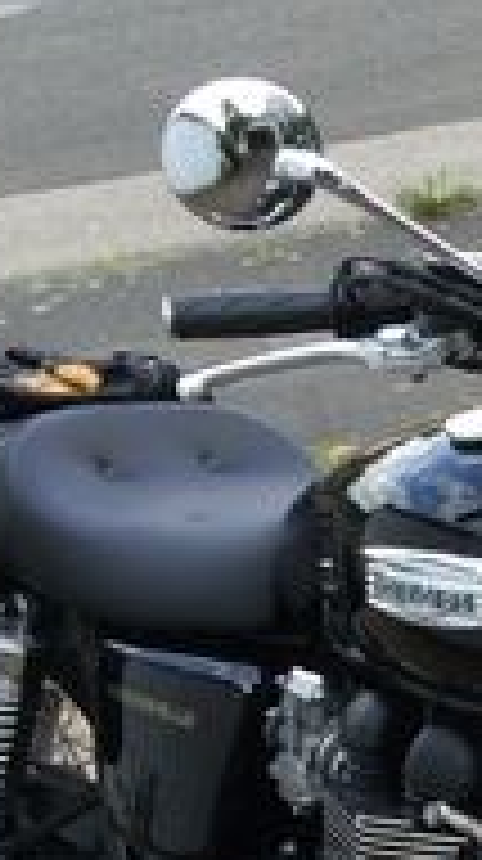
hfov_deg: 9.8
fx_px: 2416
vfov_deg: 19.8
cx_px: 1230
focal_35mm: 106
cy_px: 774
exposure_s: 1/151
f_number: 2.2
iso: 32
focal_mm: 4.15
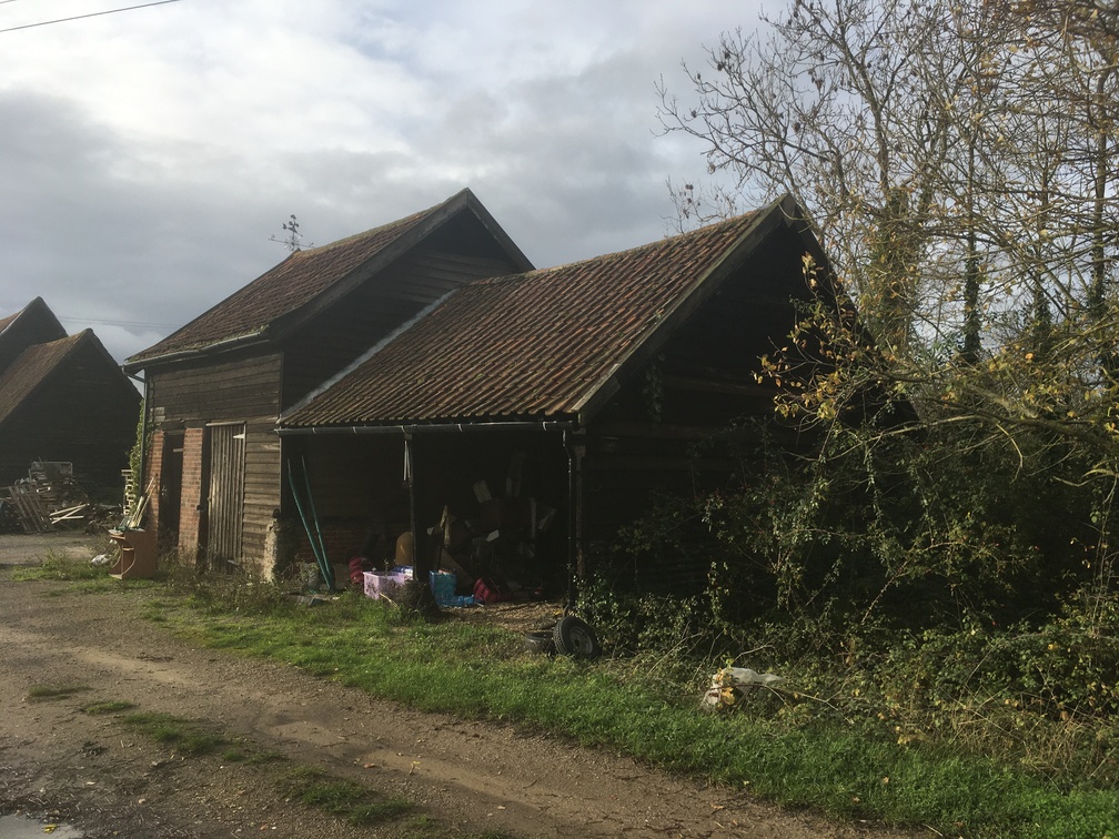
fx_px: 937
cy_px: 420
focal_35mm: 29
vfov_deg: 48.2
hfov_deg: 61.7
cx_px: 560
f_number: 2.2
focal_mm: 4.15
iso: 25
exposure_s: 1/962
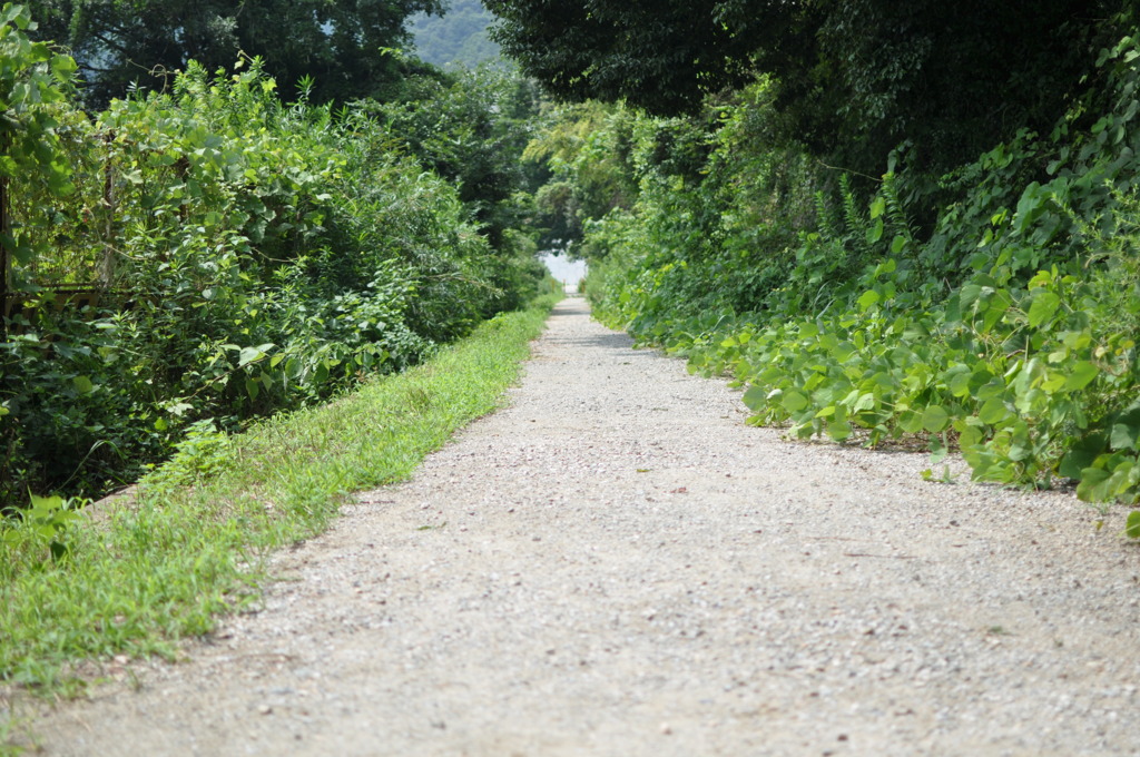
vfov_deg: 25.7
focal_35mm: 52
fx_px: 1660
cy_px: 378
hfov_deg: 37.9
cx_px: 570
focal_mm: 35
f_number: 1.8
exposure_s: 1/4000
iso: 200
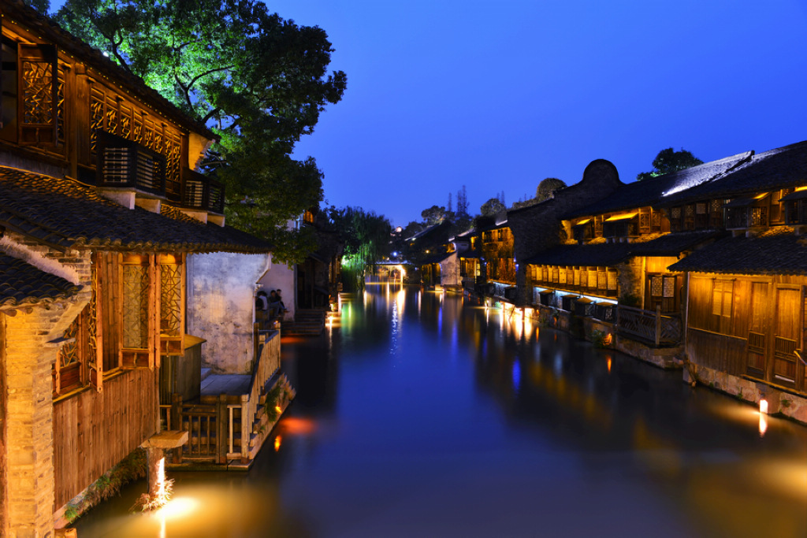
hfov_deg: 73.7
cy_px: 269
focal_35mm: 24
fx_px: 538
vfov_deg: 53.1
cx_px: 404
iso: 100
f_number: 8
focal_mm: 24
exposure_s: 25
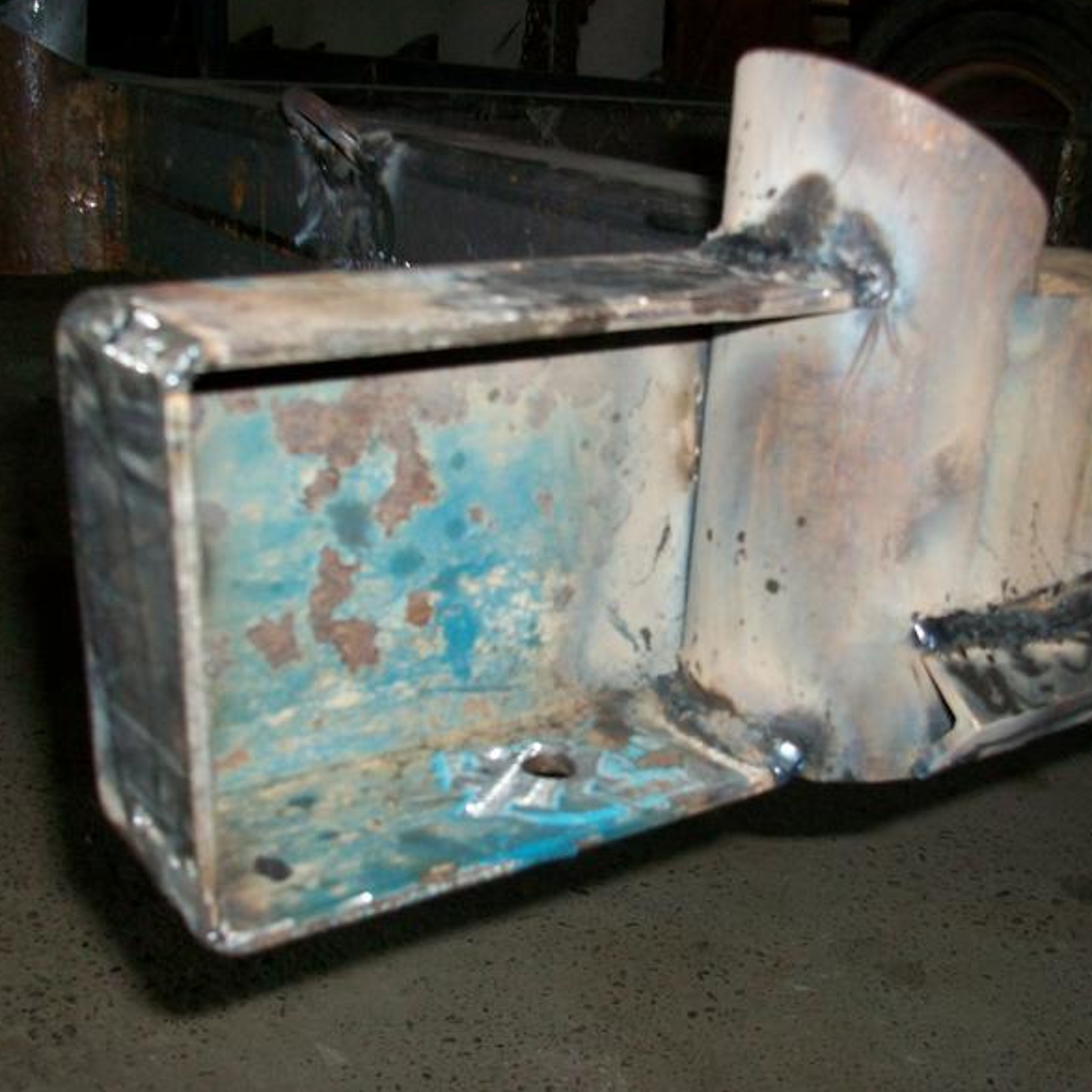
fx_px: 1463
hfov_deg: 40.7
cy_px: 535
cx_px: 658
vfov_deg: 40.9
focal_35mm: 41
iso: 120
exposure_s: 1/60
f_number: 2.8
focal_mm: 5.7
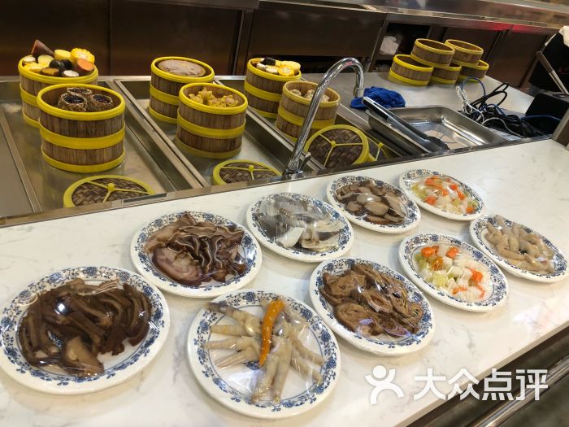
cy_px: 214
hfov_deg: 63.4
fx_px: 460
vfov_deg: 49.7
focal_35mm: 28
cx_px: 284
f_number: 1.8
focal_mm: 4
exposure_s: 1/17
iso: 64
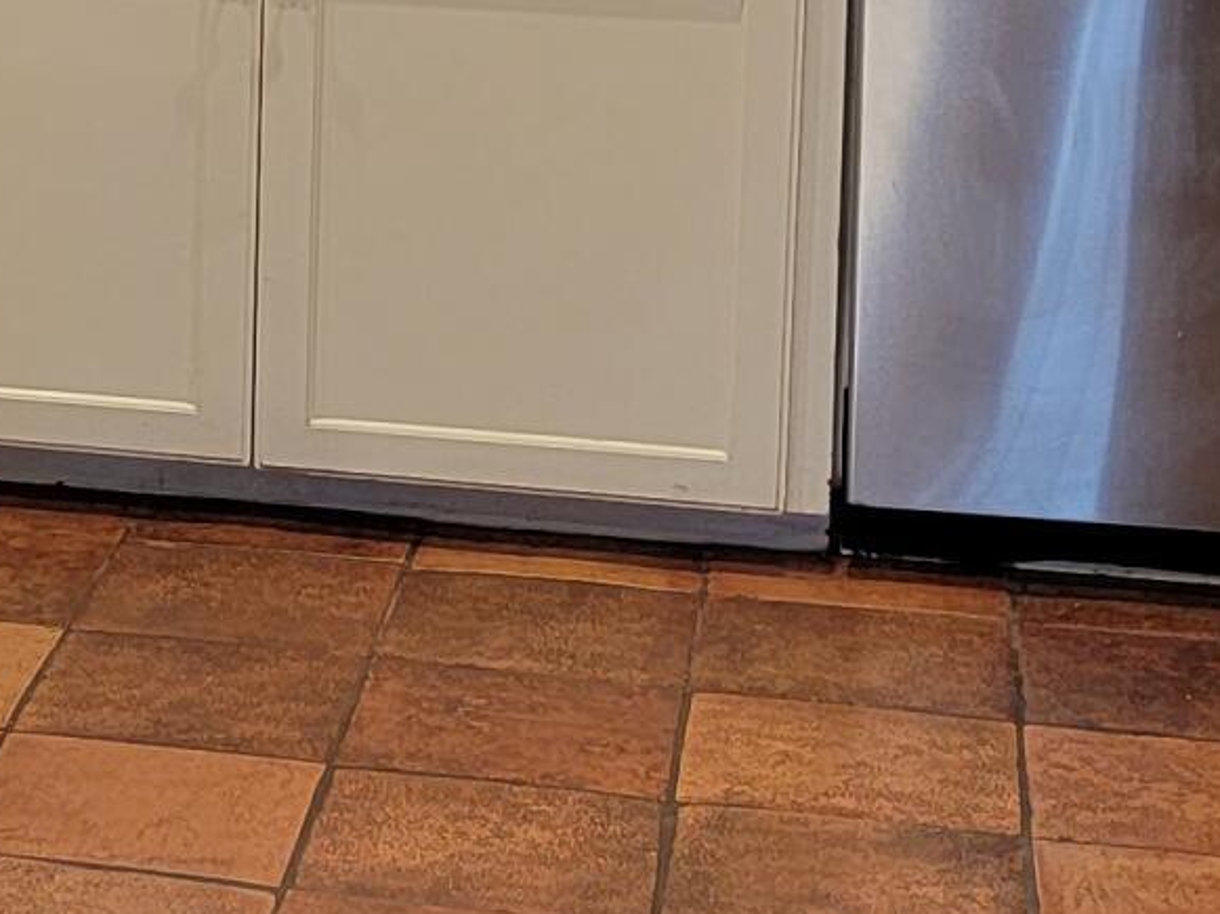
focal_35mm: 124
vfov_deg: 11.7
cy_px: -227
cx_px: -241
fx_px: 4368
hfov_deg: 15.3
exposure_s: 1/120
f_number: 1.8
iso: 200
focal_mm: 6.7
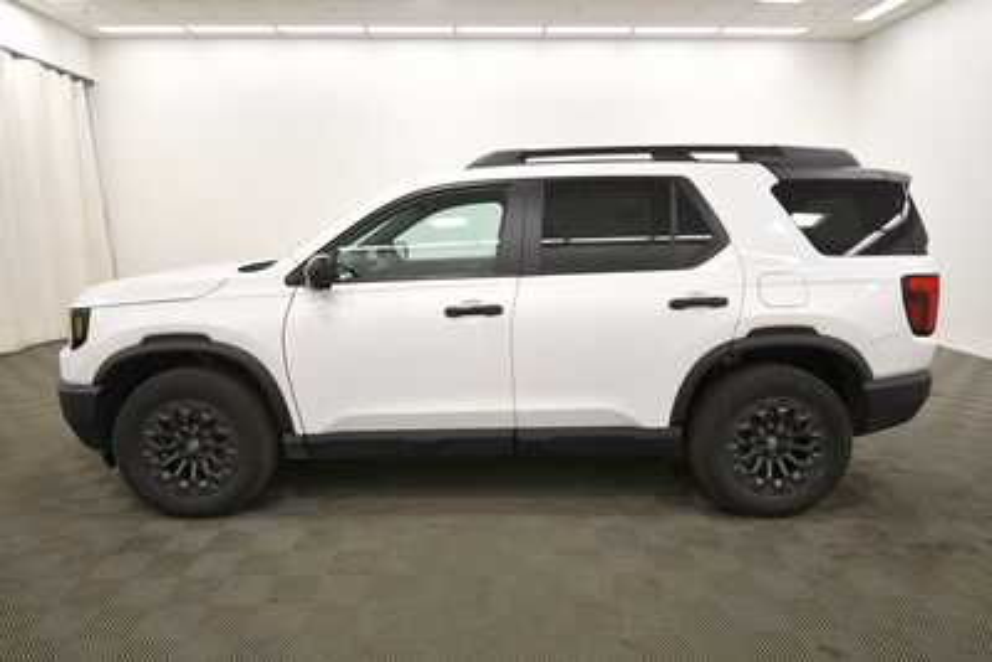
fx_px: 579
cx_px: 496
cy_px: 331
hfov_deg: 81.2
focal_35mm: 21
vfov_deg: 59.5
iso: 800
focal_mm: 14
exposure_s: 1/250
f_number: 5
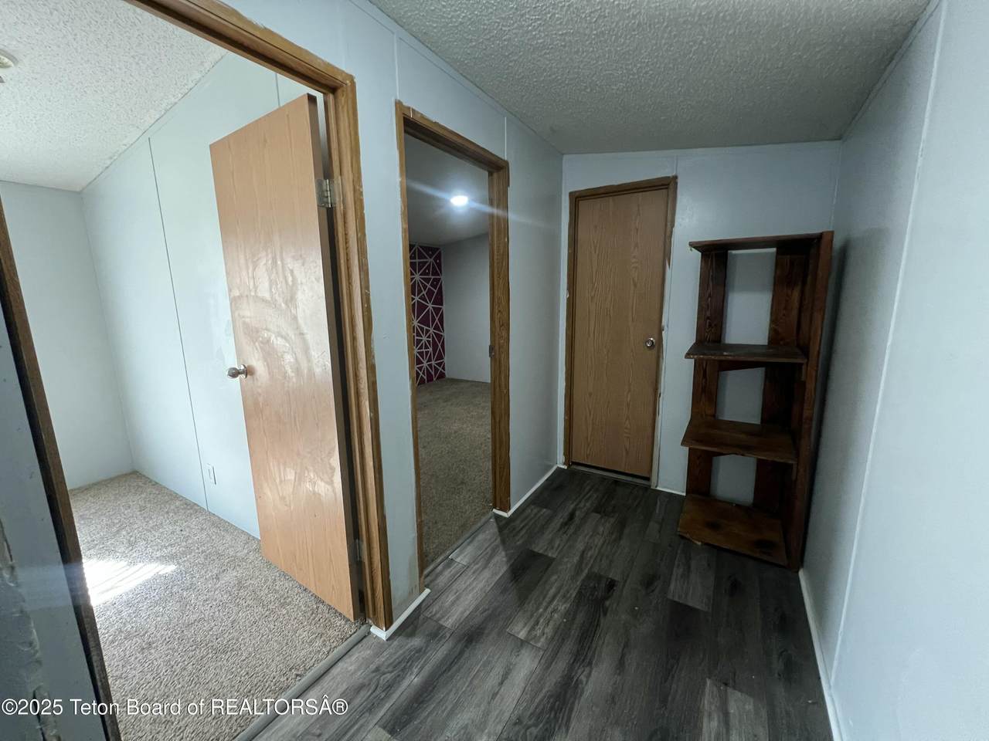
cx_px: 494
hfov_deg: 106.2
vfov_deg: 89.9
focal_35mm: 13
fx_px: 371
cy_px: 370
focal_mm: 1.57
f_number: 1.8
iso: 400
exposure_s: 1/60
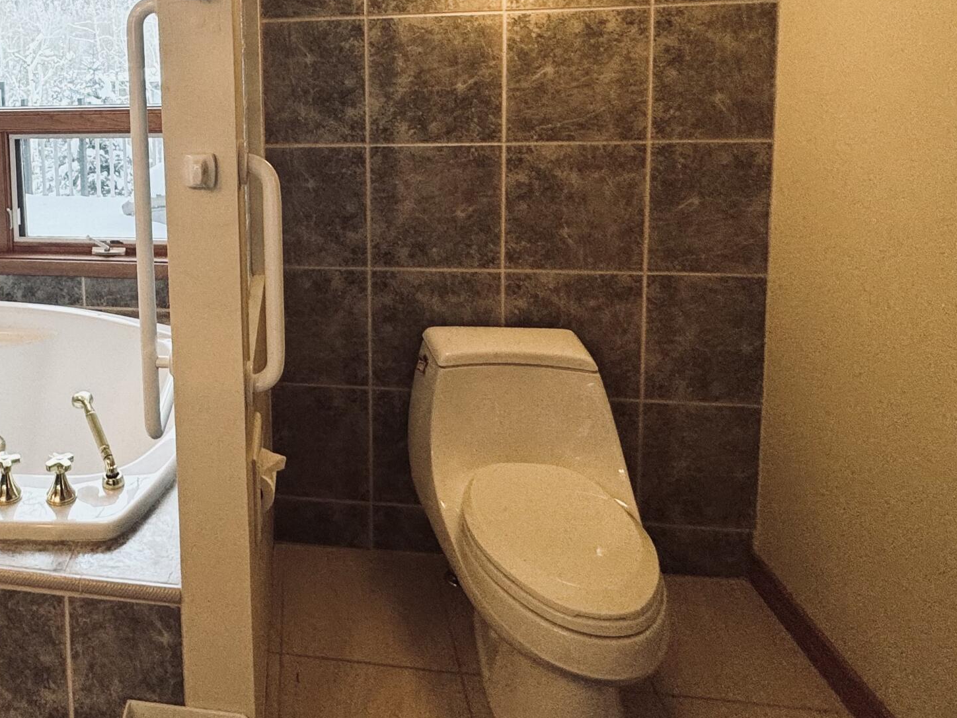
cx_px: 147
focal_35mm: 29
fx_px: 802
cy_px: 110
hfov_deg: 55.7
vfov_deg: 45.0
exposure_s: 1/120
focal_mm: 2.22
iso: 160
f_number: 2.2
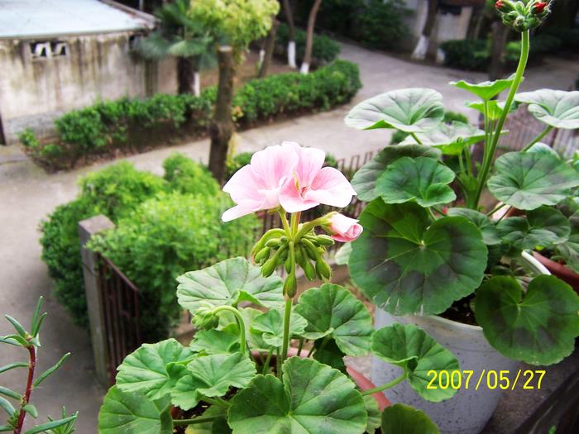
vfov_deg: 42.9
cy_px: 217
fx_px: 552
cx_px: 290
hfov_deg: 55.4
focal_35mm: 33
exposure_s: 1/90
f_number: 3.4
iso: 80
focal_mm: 5.5
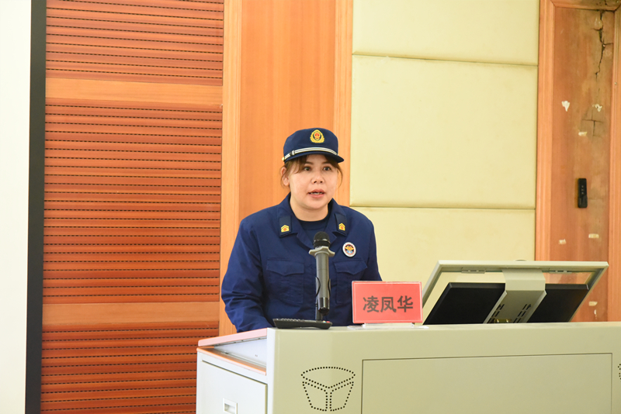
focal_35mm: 85
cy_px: 207
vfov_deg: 16.1
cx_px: 310
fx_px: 1467
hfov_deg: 23.9
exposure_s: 1/100
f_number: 6.3
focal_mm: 85
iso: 12800
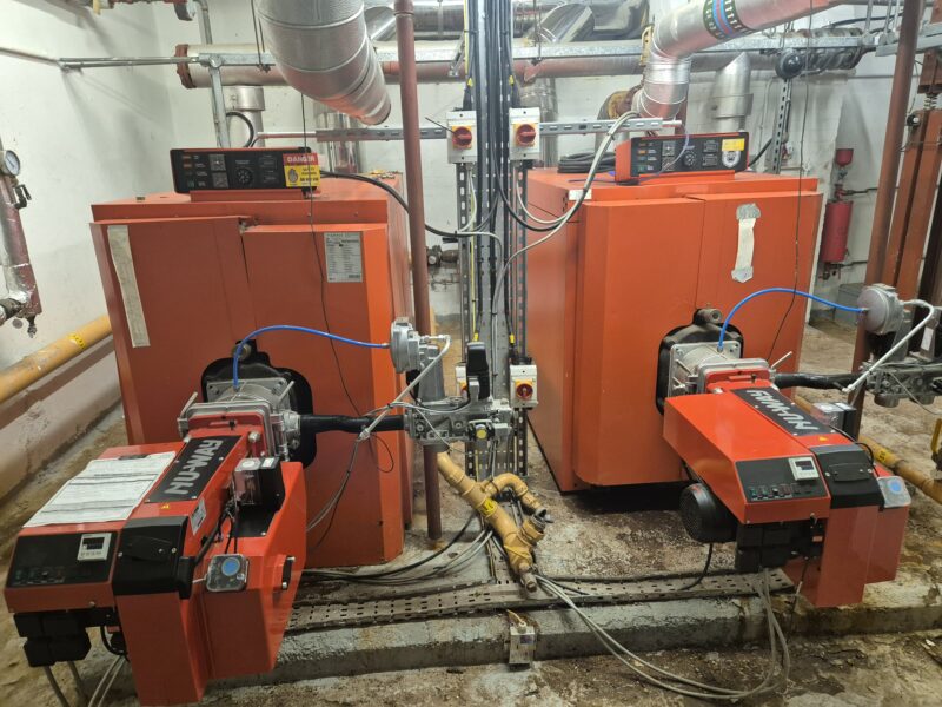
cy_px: 354
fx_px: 626
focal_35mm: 23
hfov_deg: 73.9
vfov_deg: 58.9
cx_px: 471
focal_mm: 5.4
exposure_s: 1/100
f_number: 1.8
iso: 640
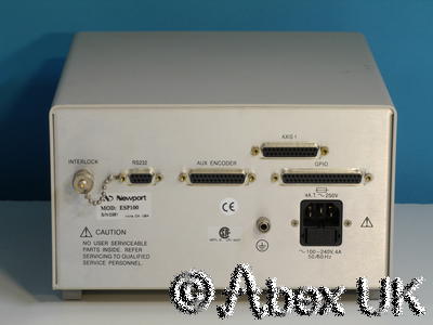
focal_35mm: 154
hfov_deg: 12.8
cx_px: 216
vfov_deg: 9.6
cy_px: 162
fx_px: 1926
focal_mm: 77
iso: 400
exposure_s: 1/3.2
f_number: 14
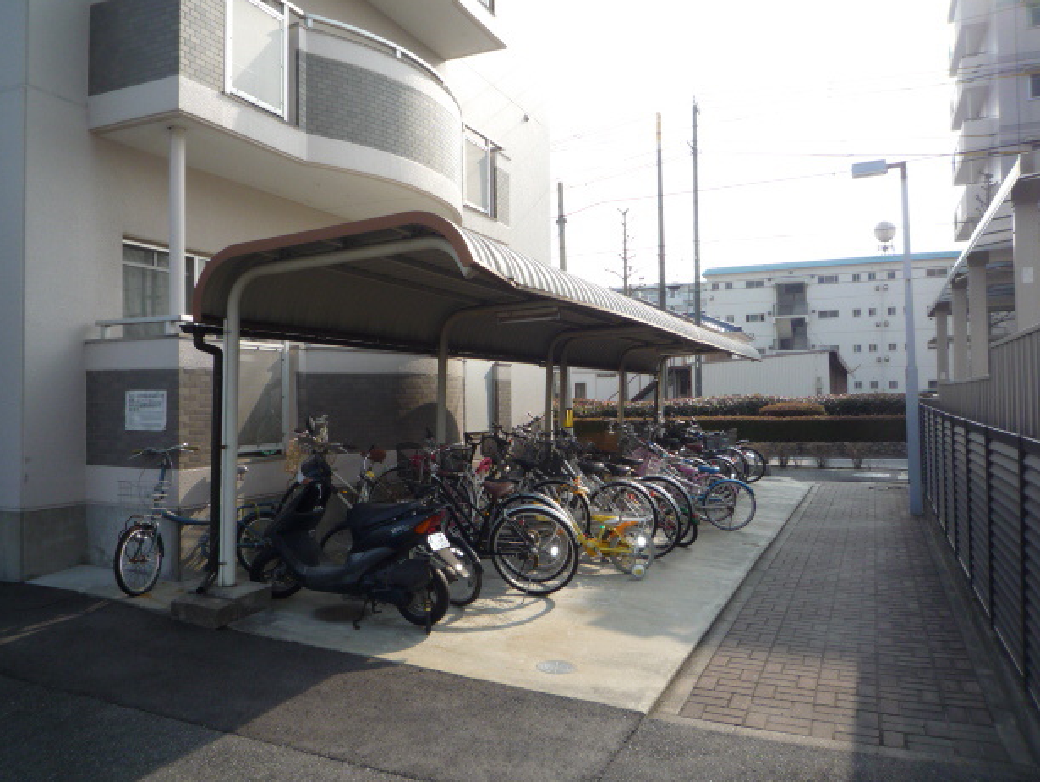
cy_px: 383
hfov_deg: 67.3
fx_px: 782
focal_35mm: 26
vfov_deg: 53.1
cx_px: 502
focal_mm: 4.4
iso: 100
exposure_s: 1/500
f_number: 3.5
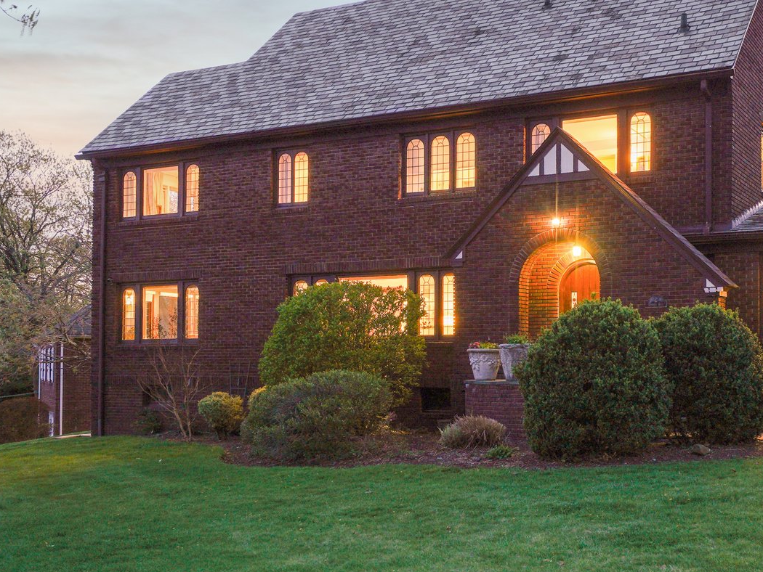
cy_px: 205
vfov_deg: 32.0
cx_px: 491
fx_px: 992
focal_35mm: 45
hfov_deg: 41.7
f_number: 7.1
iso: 250
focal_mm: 24
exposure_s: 1
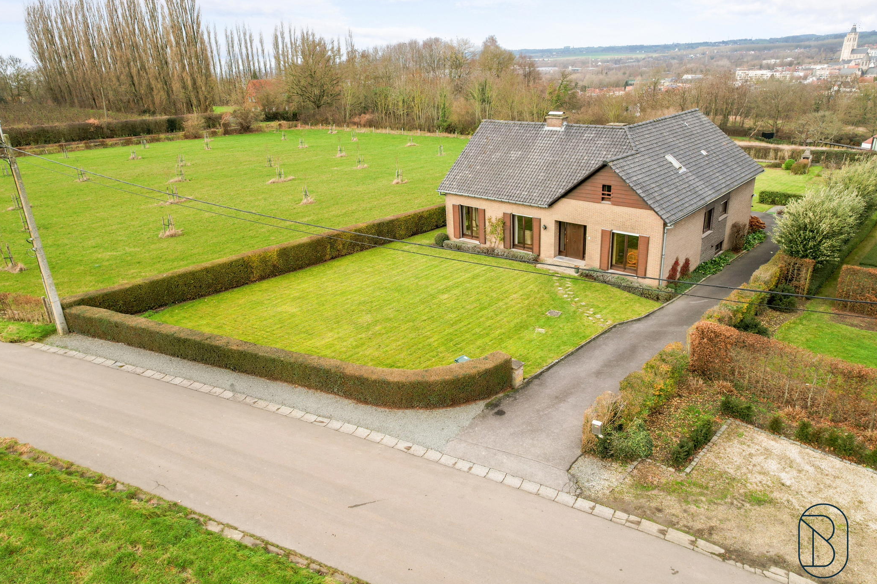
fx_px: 560
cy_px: 298
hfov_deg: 76.1
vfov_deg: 55.1
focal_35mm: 23
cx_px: 433
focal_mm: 8.38
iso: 100
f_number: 2.8
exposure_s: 1/320
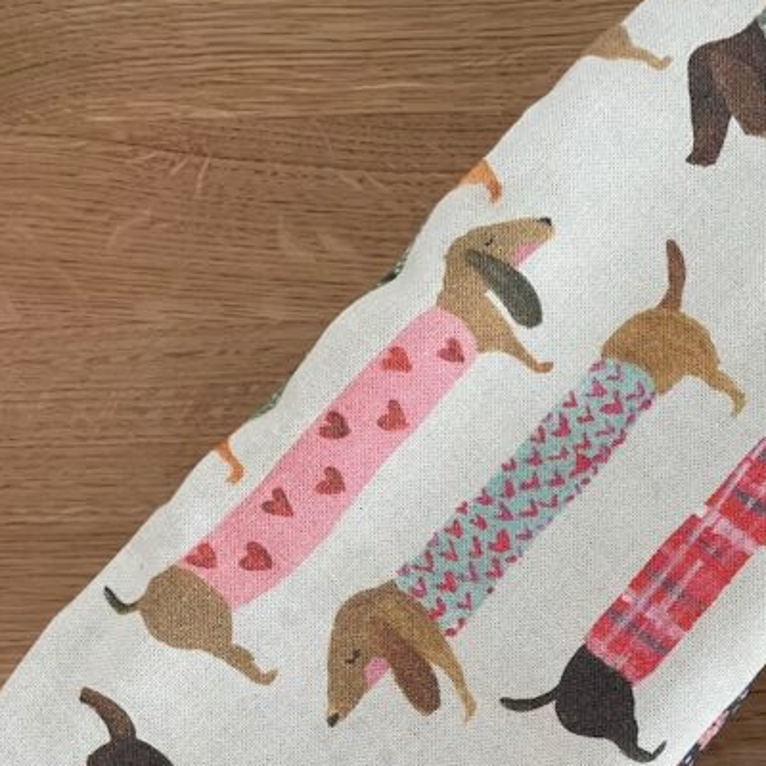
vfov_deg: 34.9
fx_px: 1152
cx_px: 569
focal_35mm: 46
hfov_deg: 36.0
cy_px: 678
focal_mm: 4.2
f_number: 1.6
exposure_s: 1/100
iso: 125
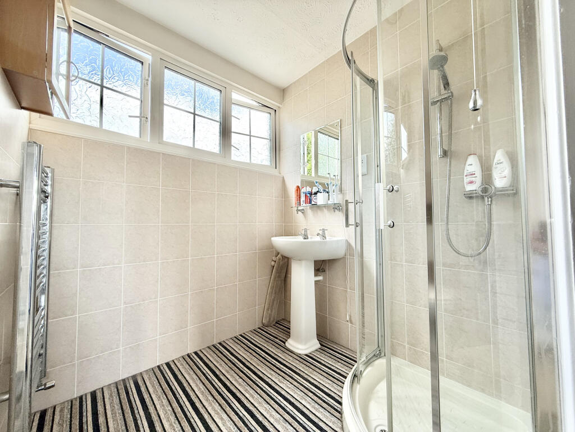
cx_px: 288
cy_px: 216
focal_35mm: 14
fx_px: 233
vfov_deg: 85.7
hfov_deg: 102.1
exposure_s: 1/99
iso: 100
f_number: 2.2
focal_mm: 2.22
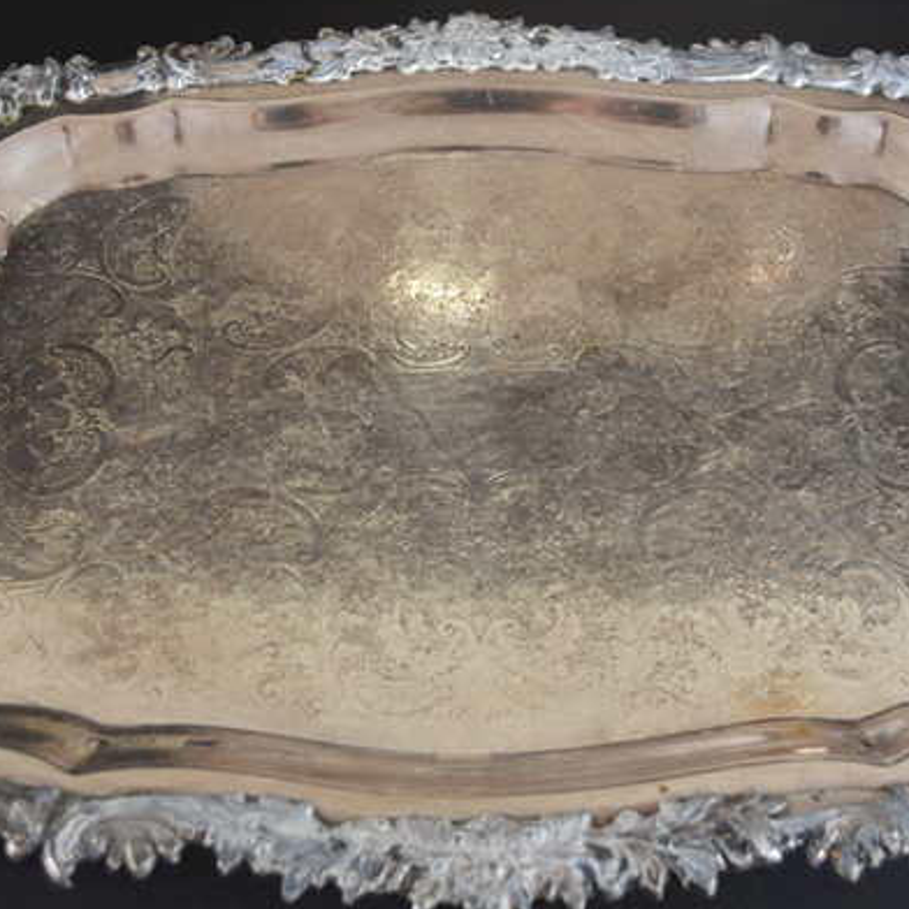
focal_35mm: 57
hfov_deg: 30.2
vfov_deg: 30.2
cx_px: 461
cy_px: 450
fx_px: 1683
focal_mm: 29
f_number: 4.5
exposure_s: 1/80
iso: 400
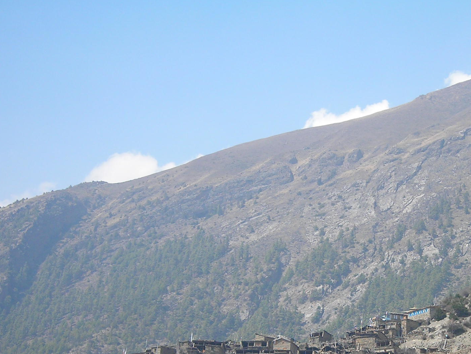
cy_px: 308
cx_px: 365
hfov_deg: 19.3
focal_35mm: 101
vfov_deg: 14.5
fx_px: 1375
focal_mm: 9.1
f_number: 3.6
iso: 50
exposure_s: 1/383
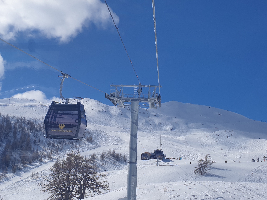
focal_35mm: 38
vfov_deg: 37.7
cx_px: 111
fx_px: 293
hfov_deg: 48.8
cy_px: 109
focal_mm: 4.3
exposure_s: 1/2049
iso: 50
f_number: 2.4
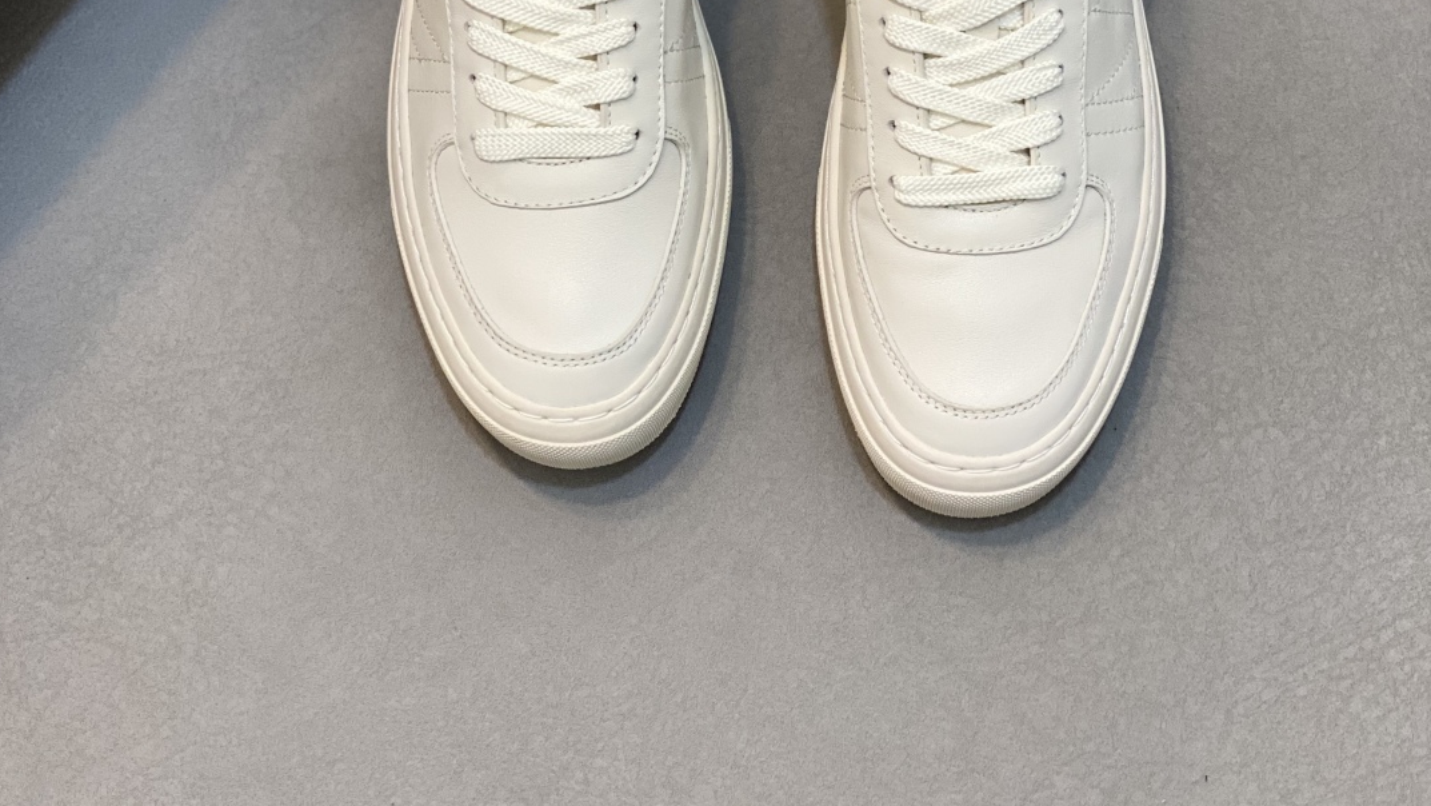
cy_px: 67
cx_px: 713
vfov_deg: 15.7
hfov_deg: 27.9
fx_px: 2884
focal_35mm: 76
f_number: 2
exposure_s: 1/100
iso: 100
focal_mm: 6
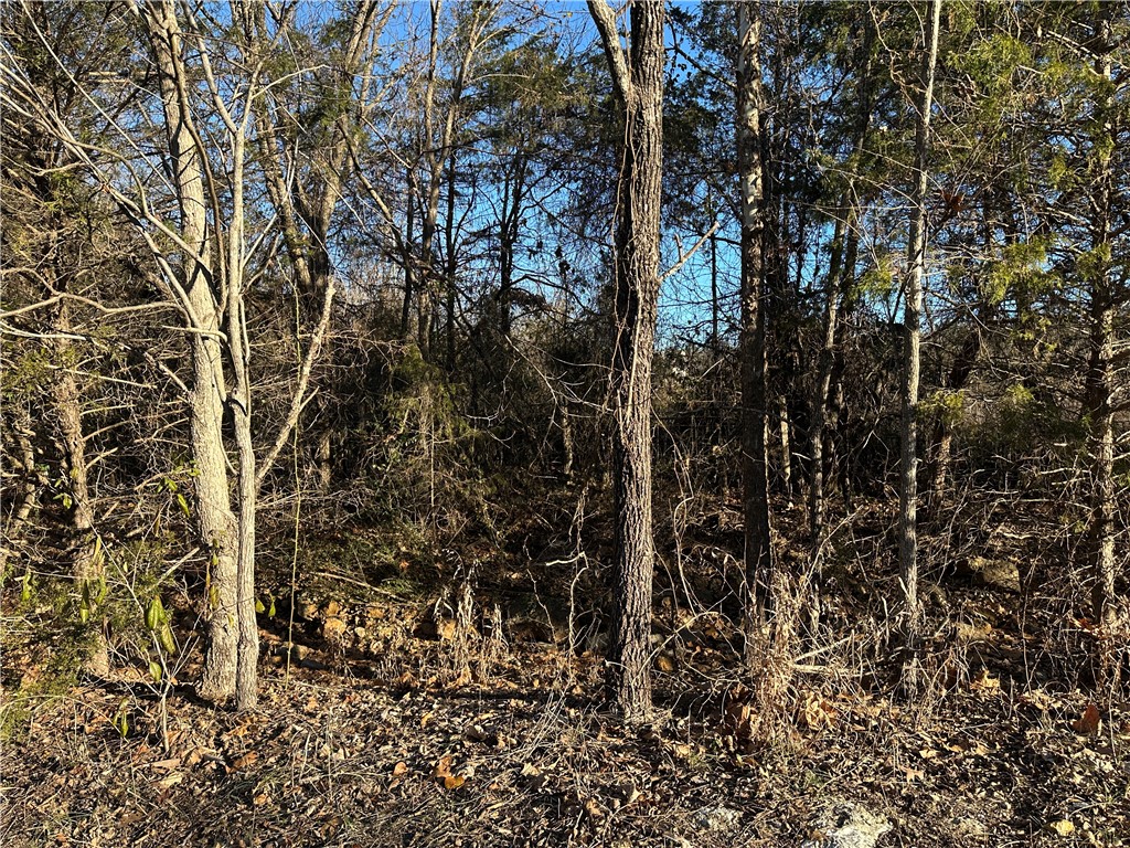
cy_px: 424
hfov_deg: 71.6
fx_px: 783
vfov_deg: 56.8
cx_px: 565
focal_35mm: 24
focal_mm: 6.86
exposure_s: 1/1019
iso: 80
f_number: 1.78
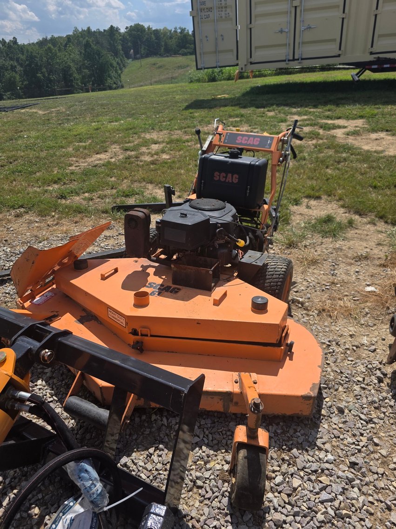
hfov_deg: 58.9
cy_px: 264
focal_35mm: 23
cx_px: 198
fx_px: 351
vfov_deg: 73.9
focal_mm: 6.3
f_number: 1.7
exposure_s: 1/7944
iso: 80
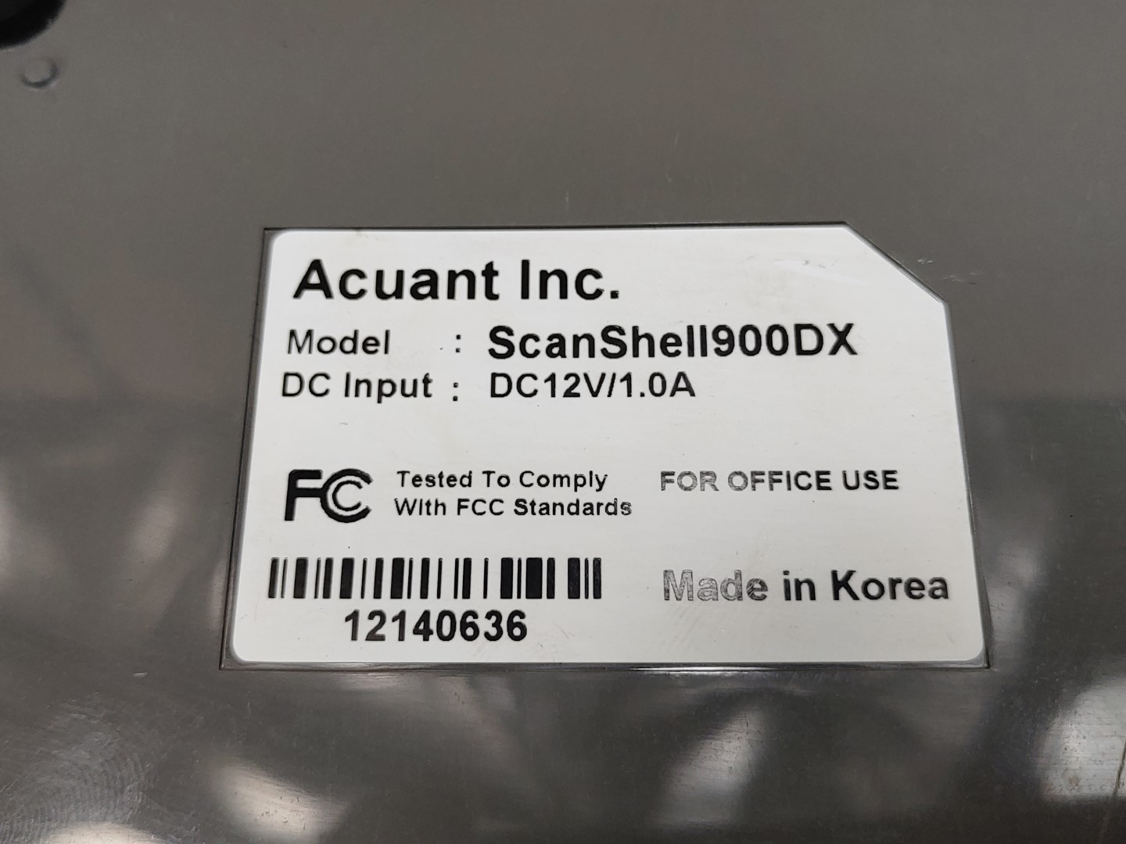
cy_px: 422
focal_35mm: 39
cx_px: 563
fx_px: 1269
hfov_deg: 47.9
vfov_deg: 36.8
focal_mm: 4.36
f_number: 1.8
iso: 50
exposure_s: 1/198
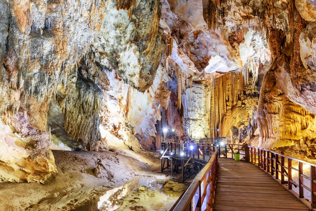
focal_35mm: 38
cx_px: 158
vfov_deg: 35.1
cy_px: 106
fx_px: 334
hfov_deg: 50.7
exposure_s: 10
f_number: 9
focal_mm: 38
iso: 64
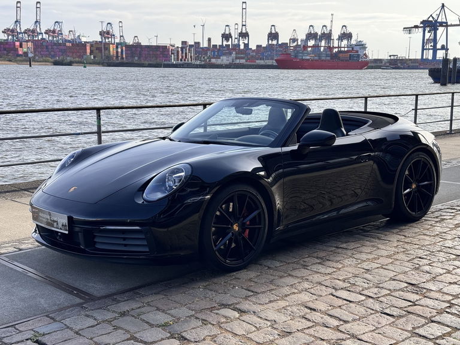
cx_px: 230
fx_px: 638
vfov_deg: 30.3
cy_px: 172
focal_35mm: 48
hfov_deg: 39.7
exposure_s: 1/1524
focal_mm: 6.76
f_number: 1.78
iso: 64
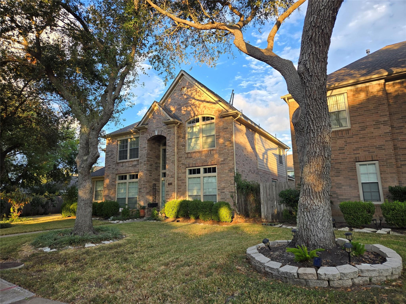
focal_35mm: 23
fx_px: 270
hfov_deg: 73.9
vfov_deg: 58.9
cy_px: 152
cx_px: 203
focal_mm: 5.4
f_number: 1.8
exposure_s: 1/374
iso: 25
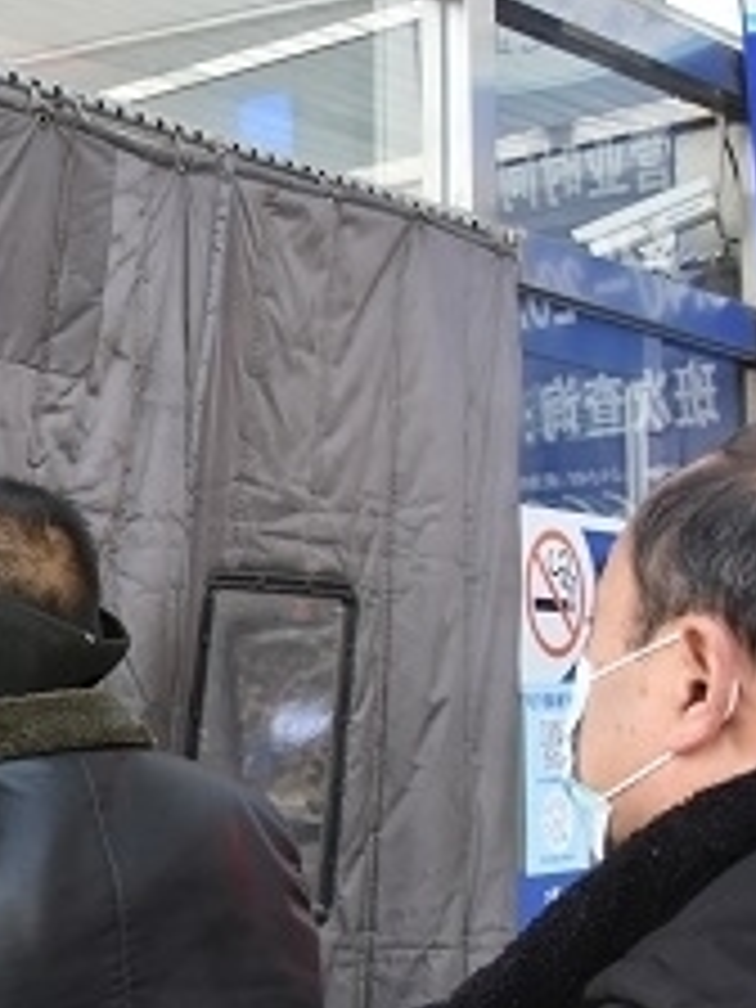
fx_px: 2271
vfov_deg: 24.8
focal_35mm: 78
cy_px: 720
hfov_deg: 16.8
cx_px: -432
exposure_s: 1/160
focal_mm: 22
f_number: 6.3
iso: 800
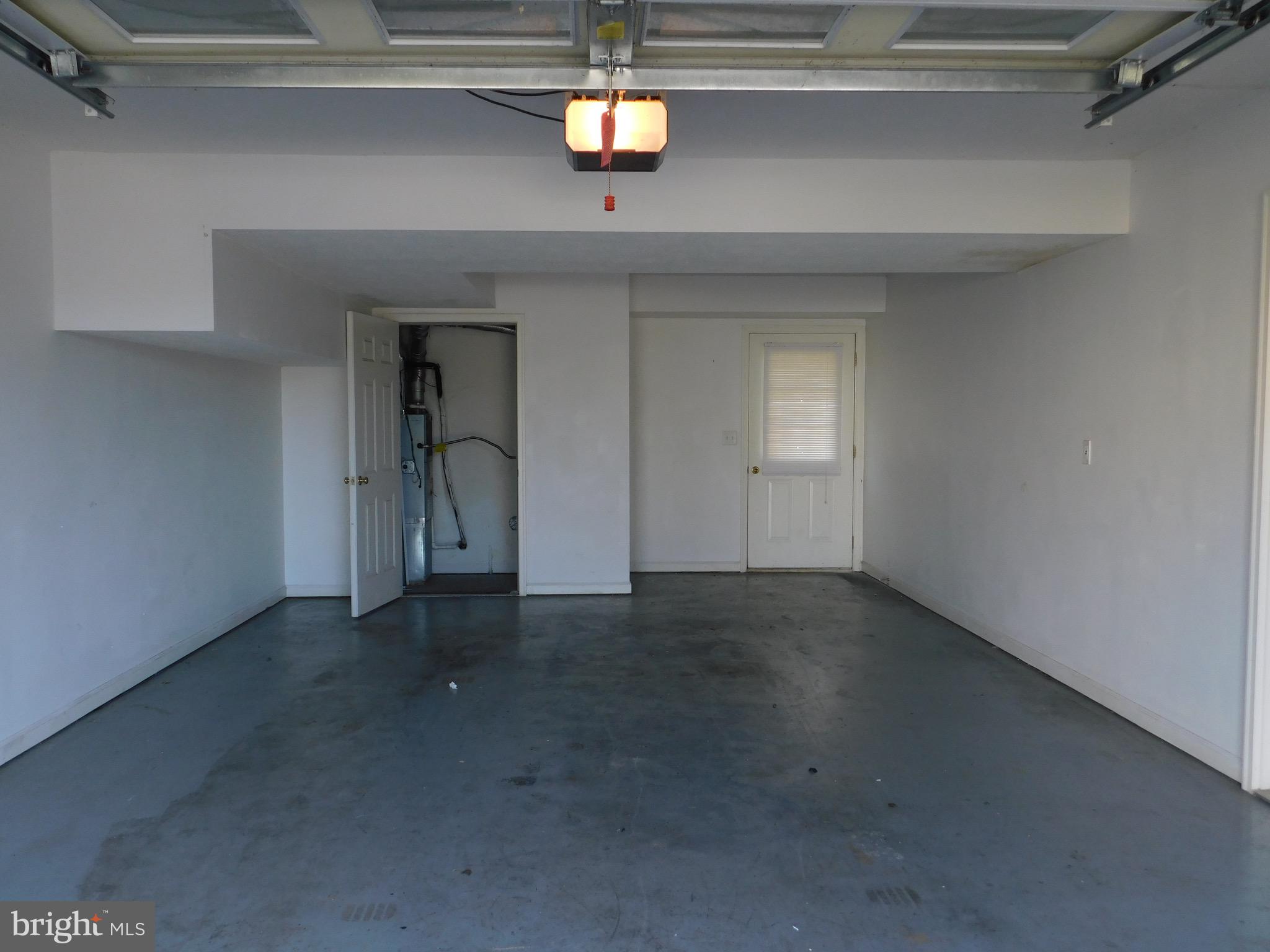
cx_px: 635
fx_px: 1101
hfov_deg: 60.0
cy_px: 476
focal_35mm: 30
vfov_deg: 46.8
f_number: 3.2
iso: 125
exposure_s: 1/60
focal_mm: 5.3
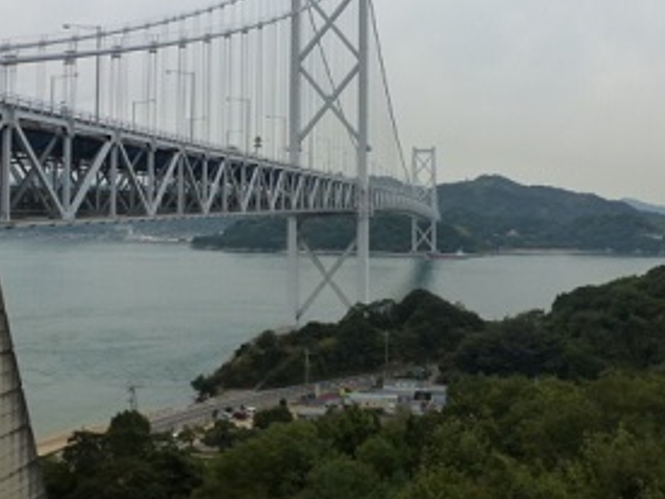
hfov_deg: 47.8
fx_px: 749
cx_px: 308
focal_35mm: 39
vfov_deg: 36.5
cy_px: 169
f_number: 4
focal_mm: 4.3
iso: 160
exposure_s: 1/250
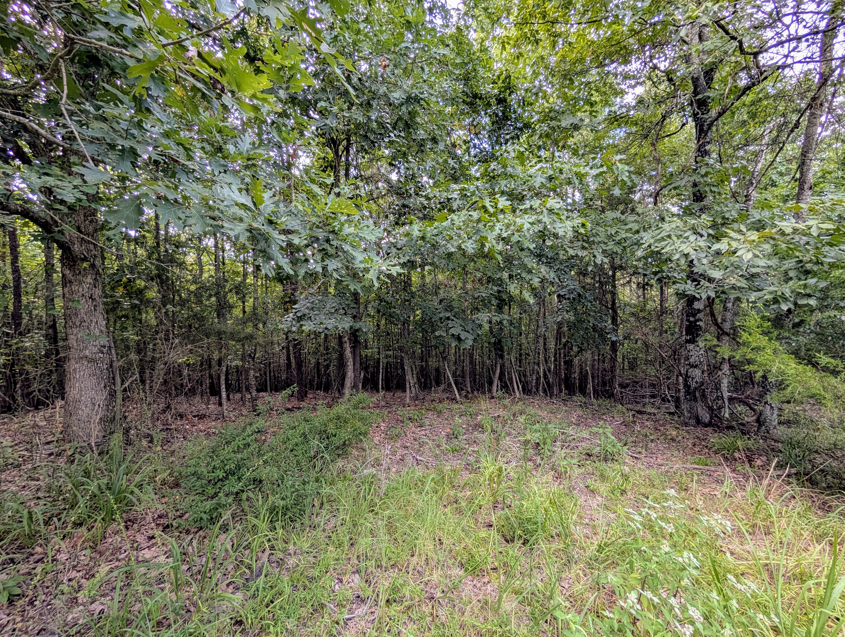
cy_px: 318
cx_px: 422
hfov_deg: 110.5
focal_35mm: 12
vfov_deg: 94.6
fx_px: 293
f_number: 1.7
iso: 49
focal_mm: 2.02
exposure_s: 1/138
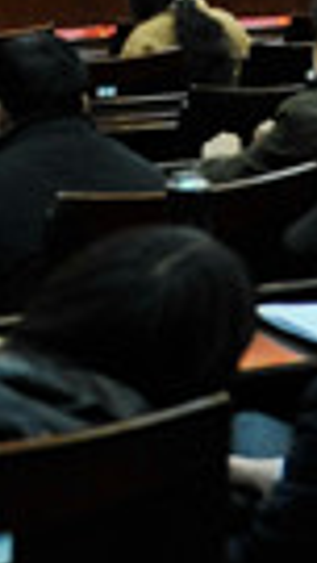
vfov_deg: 13.5
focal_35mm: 154
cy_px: -138
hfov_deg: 7.9
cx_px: 63
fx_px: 2300
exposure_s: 1/125
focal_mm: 31
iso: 2000
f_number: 2.8
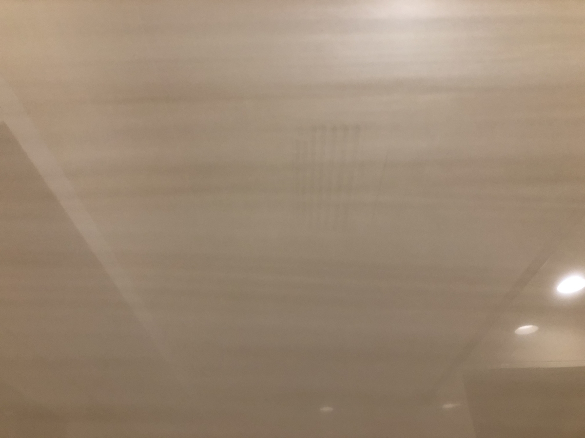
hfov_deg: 63.4
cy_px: 219
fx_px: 473
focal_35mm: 28
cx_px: 292
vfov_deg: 49.7
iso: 40
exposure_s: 1/20
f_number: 1.8
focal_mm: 3.99
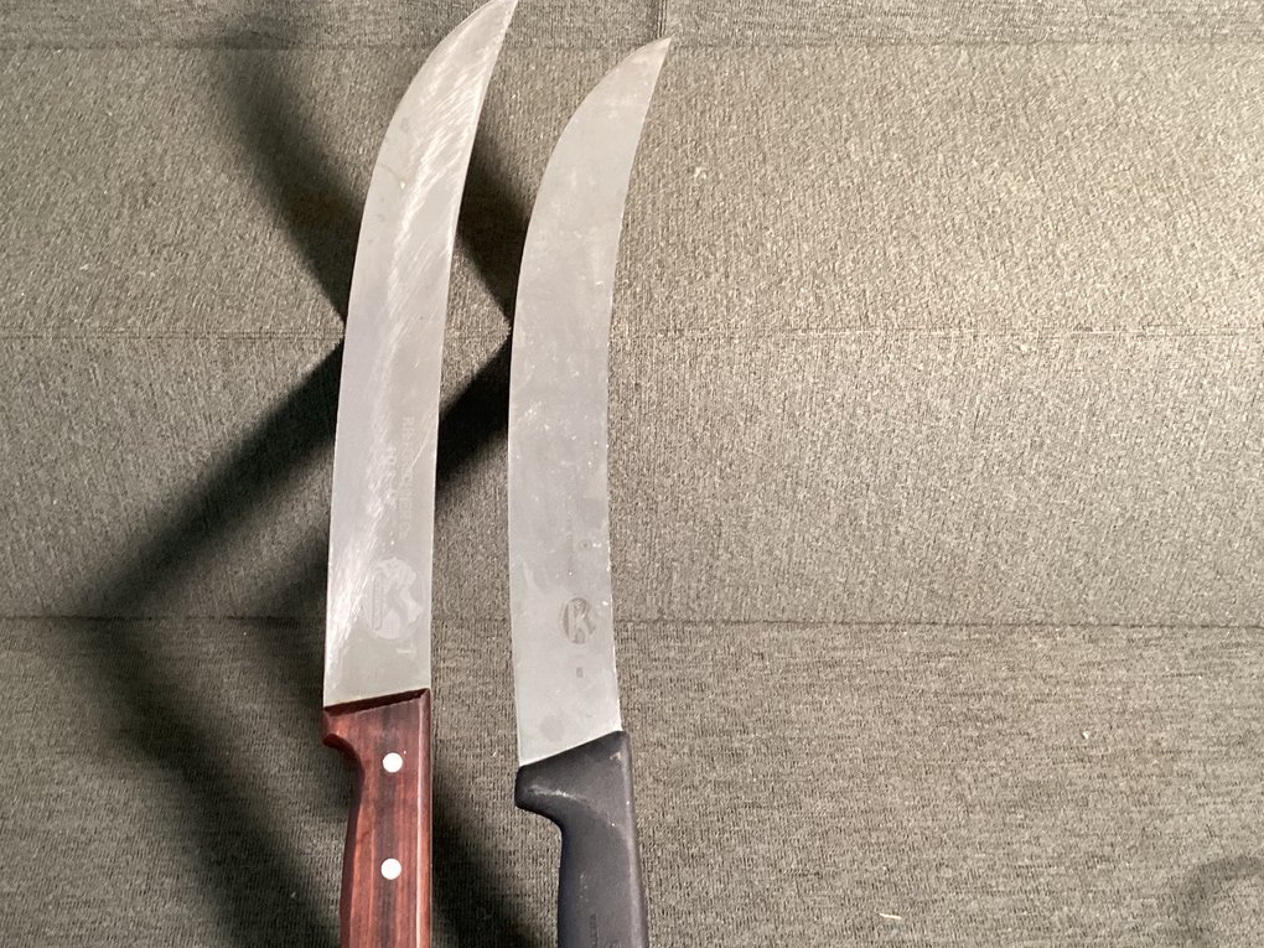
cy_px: 550
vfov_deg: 31.5
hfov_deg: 41.1
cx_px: 532
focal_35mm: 46
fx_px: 1680
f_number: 2.4
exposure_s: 1/33
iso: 320
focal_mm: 3.3
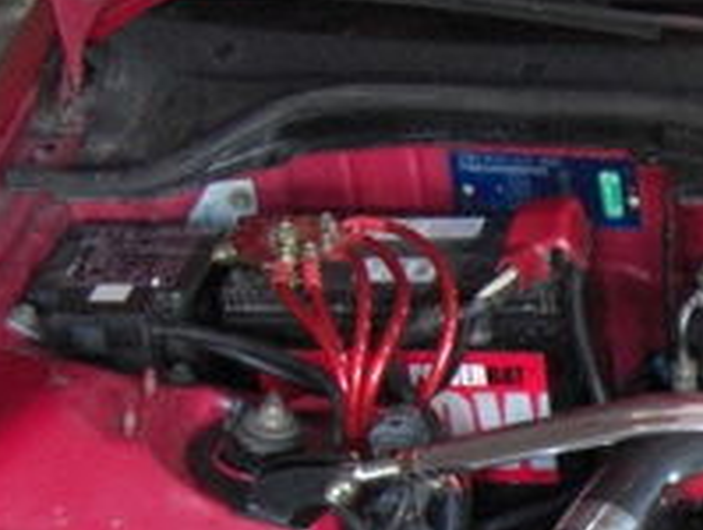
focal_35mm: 122
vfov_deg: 11.9
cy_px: 685
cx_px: 1000
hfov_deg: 15.1
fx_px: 2482
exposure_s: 1/30
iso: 800
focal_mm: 7.9
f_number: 2.8
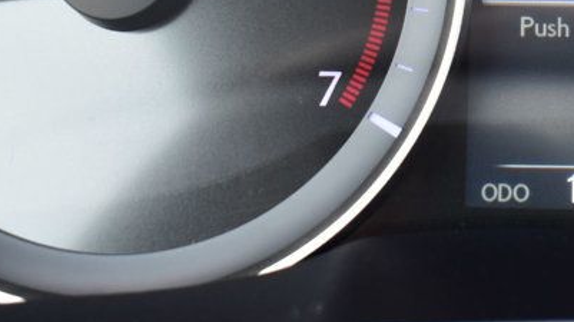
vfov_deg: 11.6
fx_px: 1526
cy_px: -123
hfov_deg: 20.7
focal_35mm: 100
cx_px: 543
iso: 400
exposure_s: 1/30
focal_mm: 25
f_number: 7.1
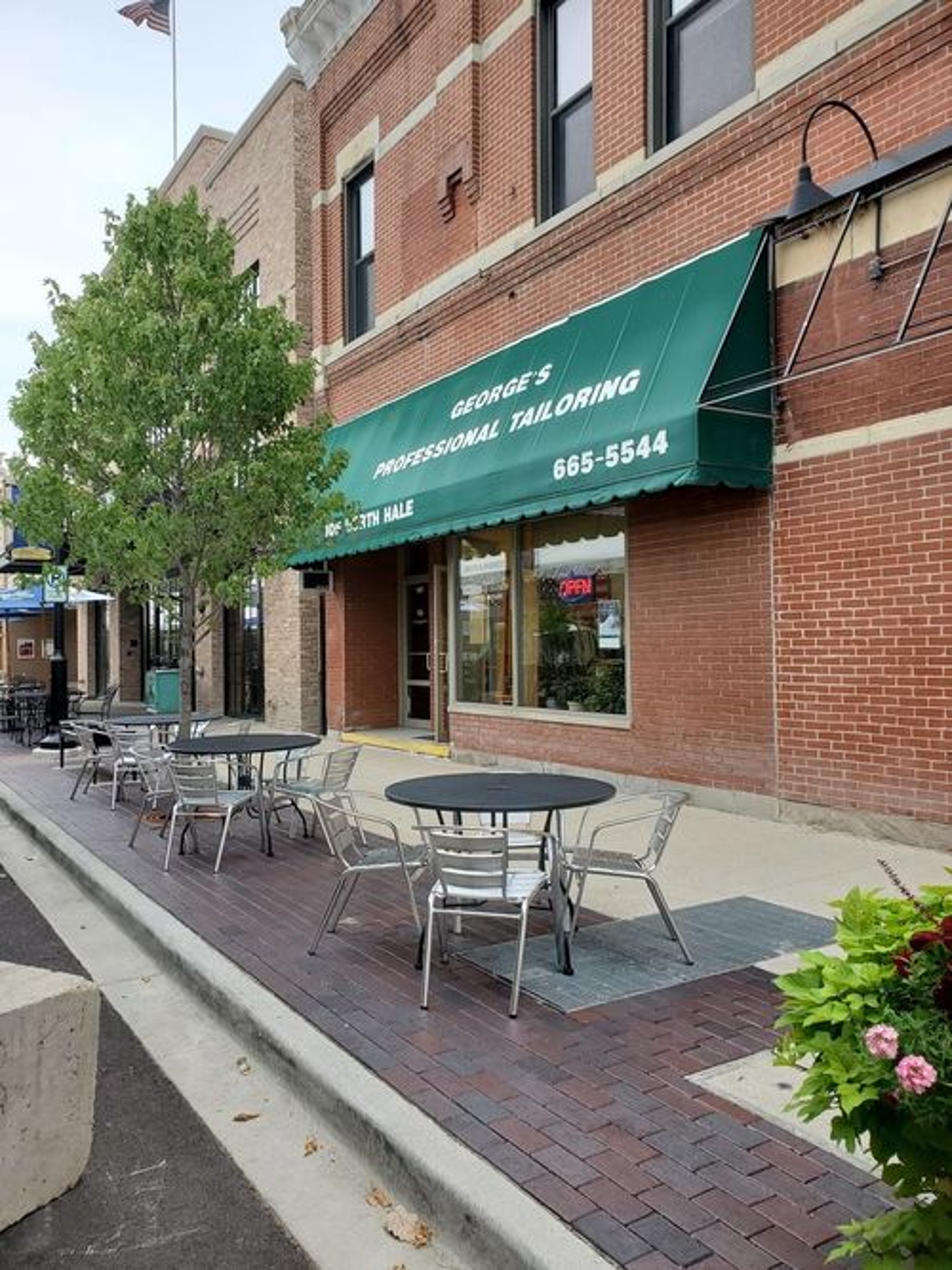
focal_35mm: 26
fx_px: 954
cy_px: 635
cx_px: 476
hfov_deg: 53.0
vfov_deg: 67.3
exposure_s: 1/157
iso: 50
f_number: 2.4
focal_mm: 4.3
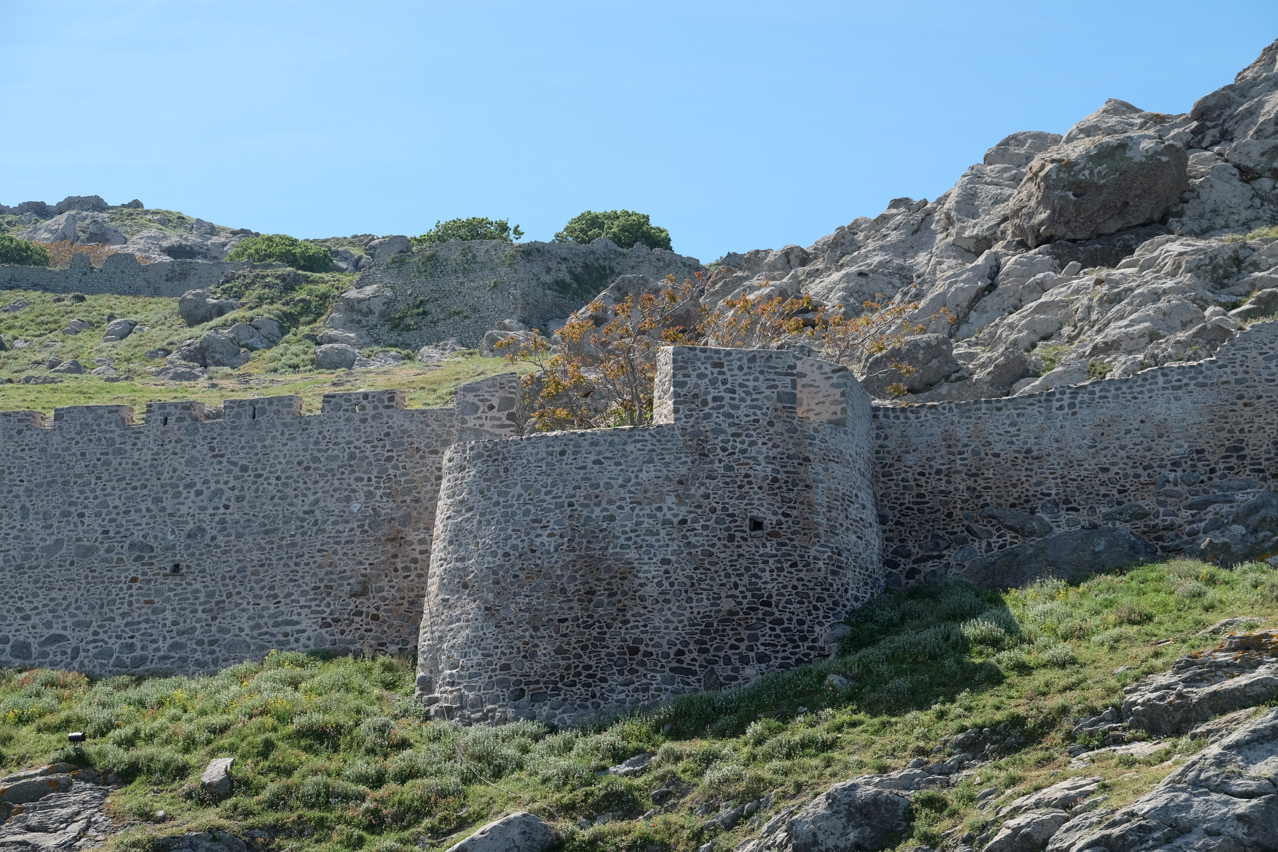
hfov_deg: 27.0
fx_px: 2662
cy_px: 426
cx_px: 639
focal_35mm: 75
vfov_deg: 18.2
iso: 200
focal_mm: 50
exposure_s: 1/400
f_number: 6.4
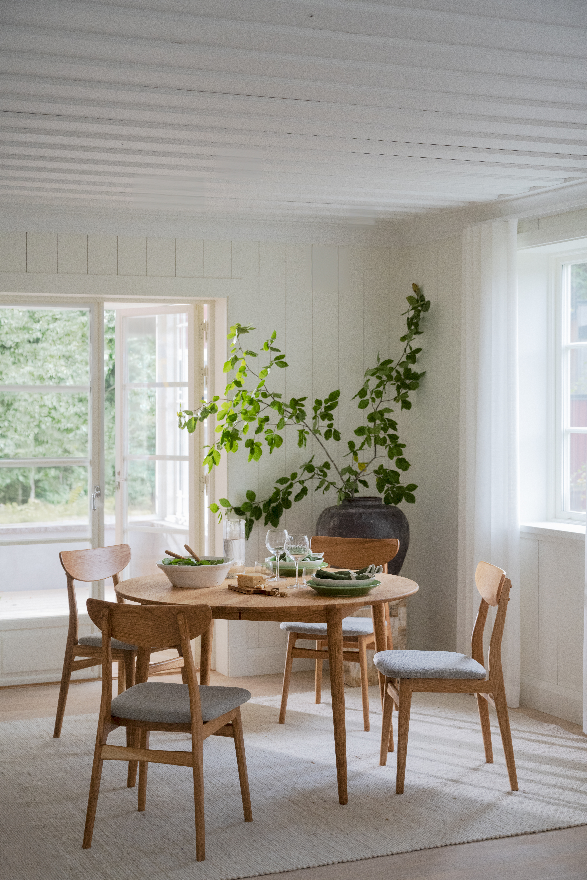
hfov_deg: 25.5
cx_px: 294
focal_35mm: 53
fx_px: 1296
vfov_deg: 37.5
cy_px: 440
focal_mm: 53
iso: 1250
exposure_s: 1/200
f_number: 4
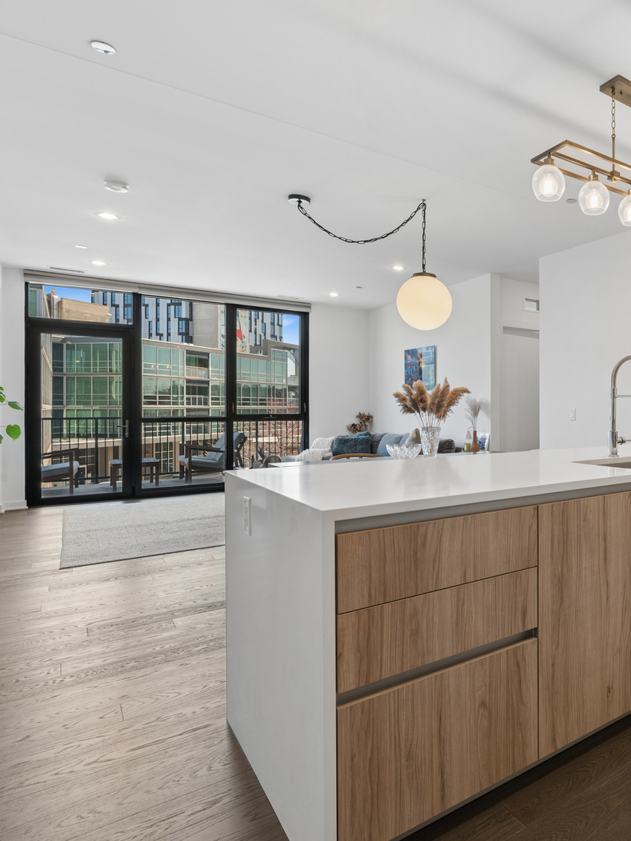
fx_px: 535
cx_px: 564
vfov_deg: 76.4
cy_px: 417
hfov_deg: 53.7
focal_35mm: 22
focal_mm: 15
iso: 400
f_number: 11
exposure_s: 1/8
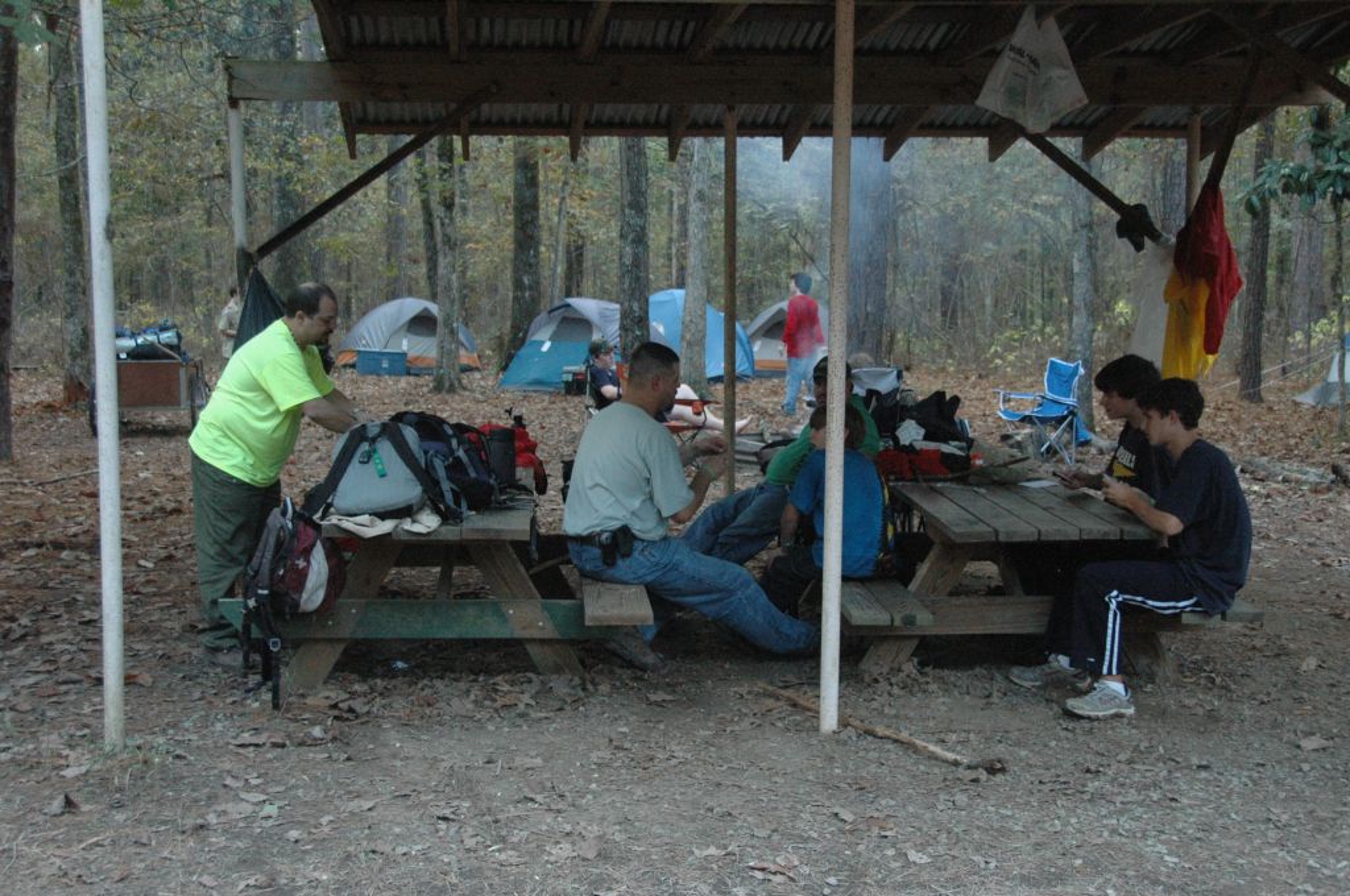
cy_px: 448
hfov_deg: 41.2
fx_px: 1798
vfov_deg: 28.0
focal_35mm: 48
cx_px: 675
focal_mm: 32
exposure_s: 1/40
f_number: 4.2
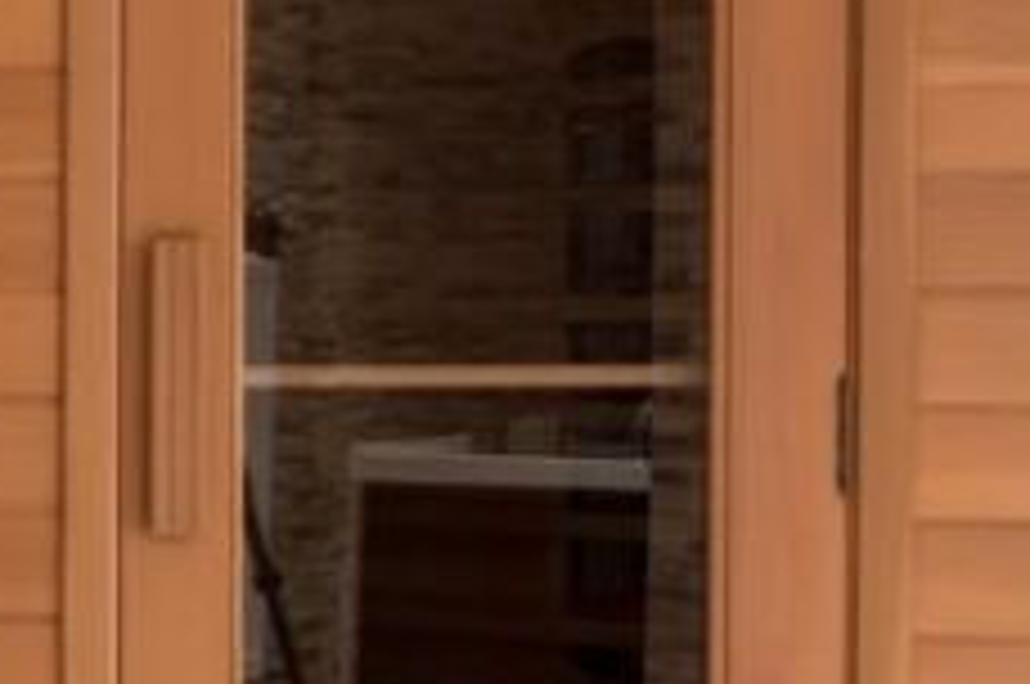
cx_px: -967
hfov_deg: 14.0
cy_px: 288
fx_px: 3600
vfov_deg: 10.8
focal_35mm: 126
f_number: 8
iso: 1000
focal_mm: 24
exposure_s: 1/13
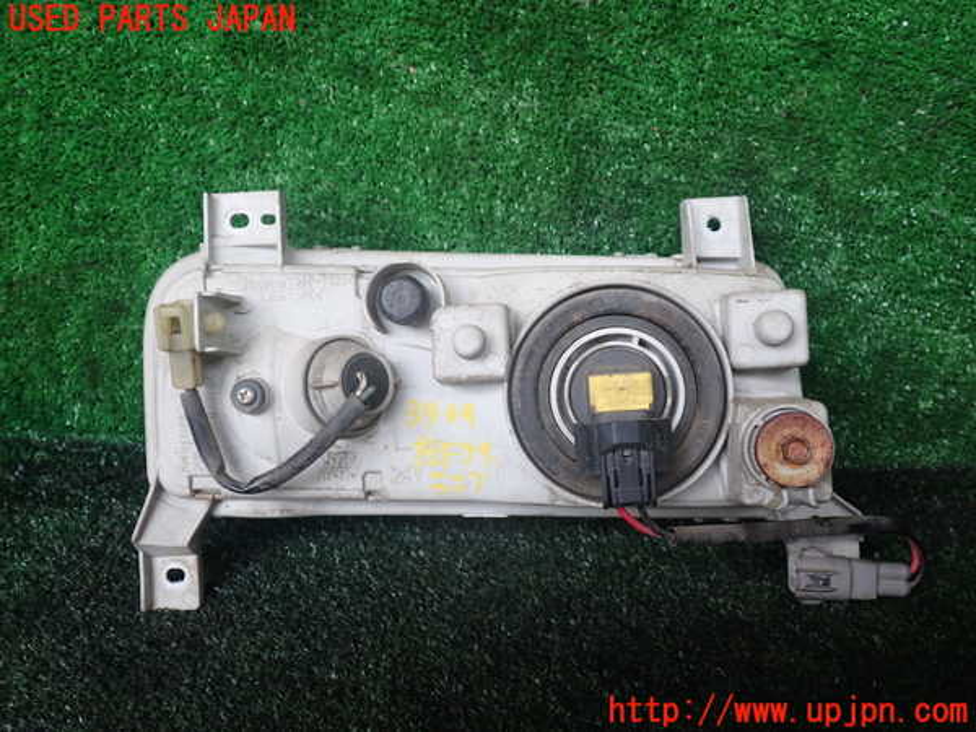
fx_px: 846
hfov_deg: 60.0
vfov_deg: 46.8
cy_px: 366
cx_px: 488
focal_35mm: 30
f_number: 2.3
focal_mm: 5.4
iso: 160
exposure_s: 1/60
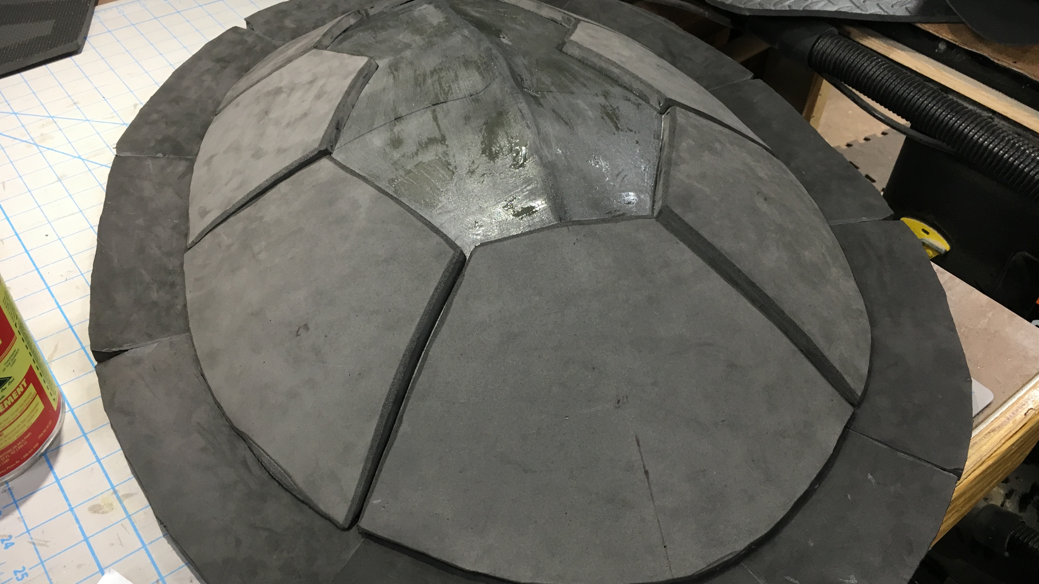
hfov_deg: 61.0
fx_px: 882
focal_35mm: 32
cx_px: 517
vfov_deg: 36.7
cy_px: 286
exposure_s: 1/30
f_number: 2.2
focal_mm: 4.15
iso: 40
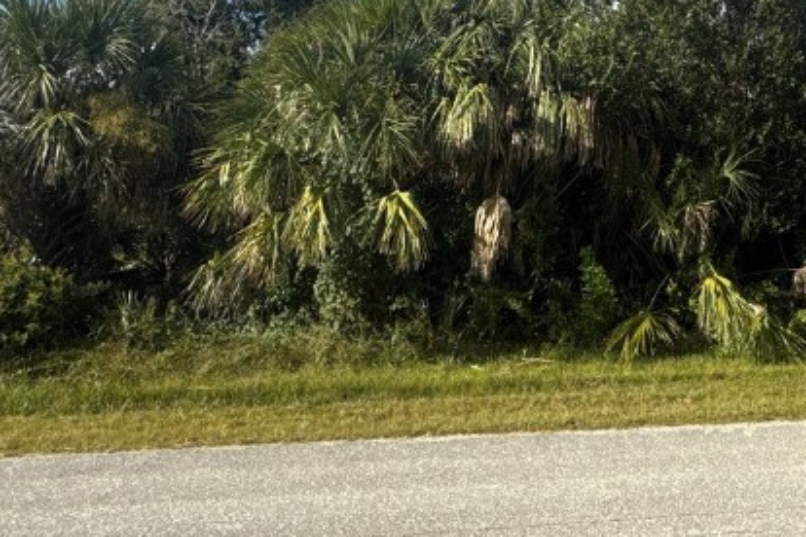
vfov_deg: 34.5
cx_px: 646
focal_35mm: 36
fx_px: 806
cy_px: 41
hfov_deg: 49.9
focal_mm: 2.22
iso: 50
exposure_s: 1/1235
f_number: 2.2
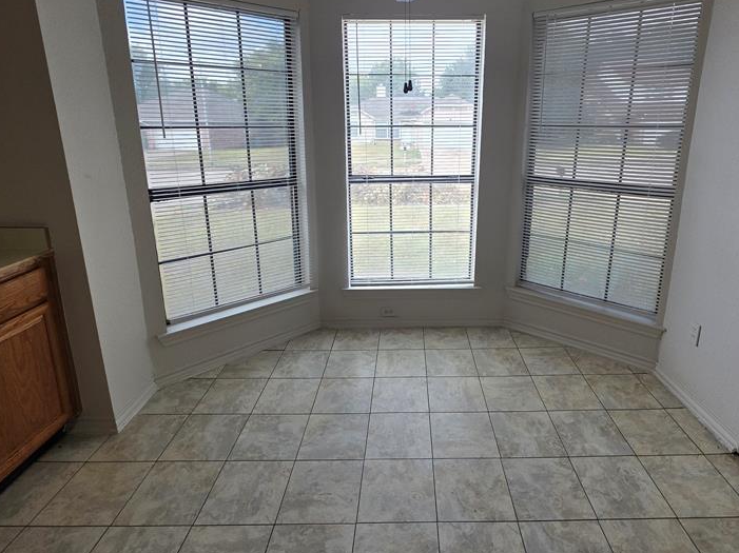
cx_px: 411
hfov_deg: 84.4
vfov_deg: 68.0
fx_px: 405
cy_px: 222
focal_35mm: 19
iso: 50
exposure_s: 1/120
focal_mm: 2.2
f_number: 1.9
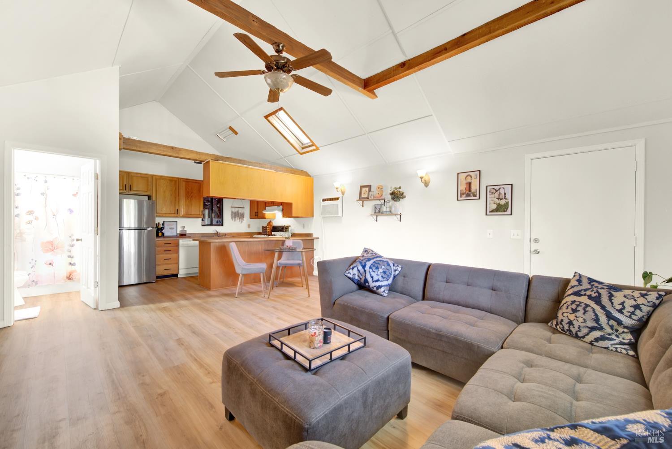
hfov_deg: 104.2
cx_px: 336
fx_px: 261
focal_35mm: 14
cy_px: 224
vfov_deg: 81.3
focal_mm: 14
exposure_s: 3
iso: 100
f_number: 14
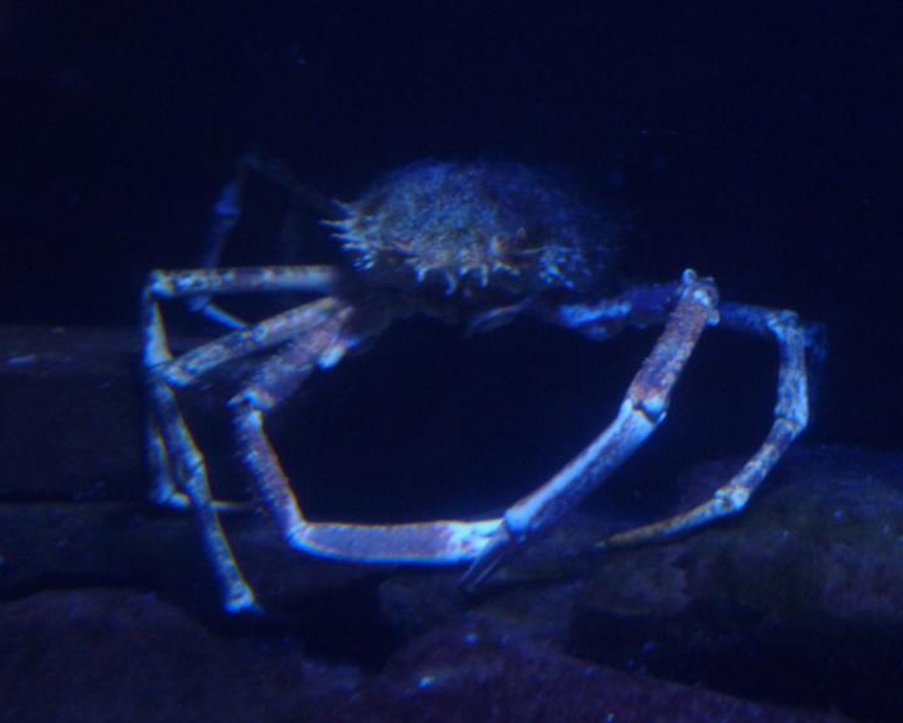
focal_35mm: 86
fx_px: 2299
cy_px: 349
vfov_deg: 17.9
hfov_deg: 22.2
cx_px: 485
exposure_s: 1/8
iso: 400
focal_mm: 13.8
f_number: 3.4
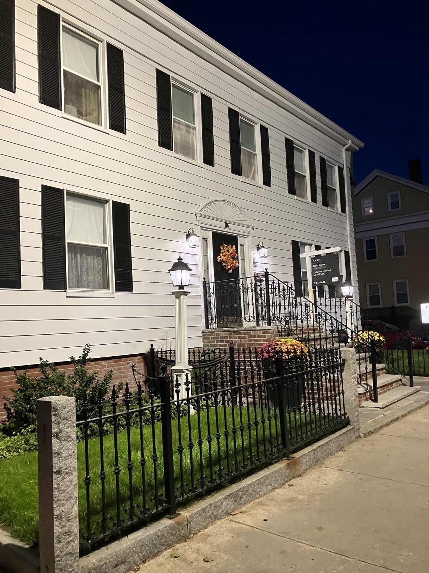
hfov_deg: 49.7
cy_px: 286
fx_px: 463
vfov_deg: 63.4
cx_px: 214
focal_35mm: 28
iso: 250
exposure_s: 1/40
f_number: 1.8
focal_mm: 3.99
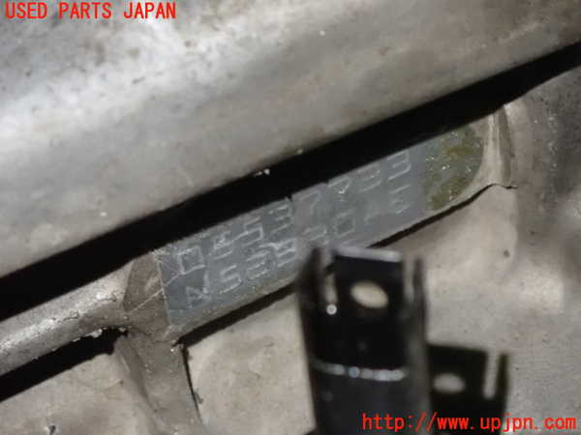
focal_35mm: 100
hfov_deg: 19.6
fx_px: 1678
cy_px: 218
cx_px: 290
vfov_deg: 14.8
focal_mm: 18
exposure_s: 1/10
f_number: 4.9
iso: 1600
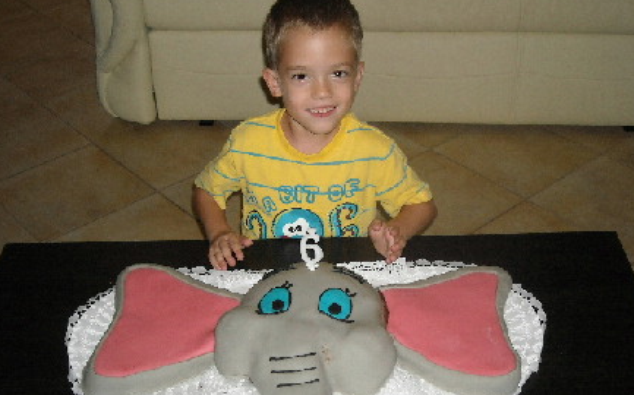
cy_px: 226
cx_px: 321
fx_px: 932
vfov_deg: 23.9
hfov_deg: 37.6
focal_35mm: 54
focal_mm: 7.92
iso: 200
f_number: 3.2
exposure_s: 1/60
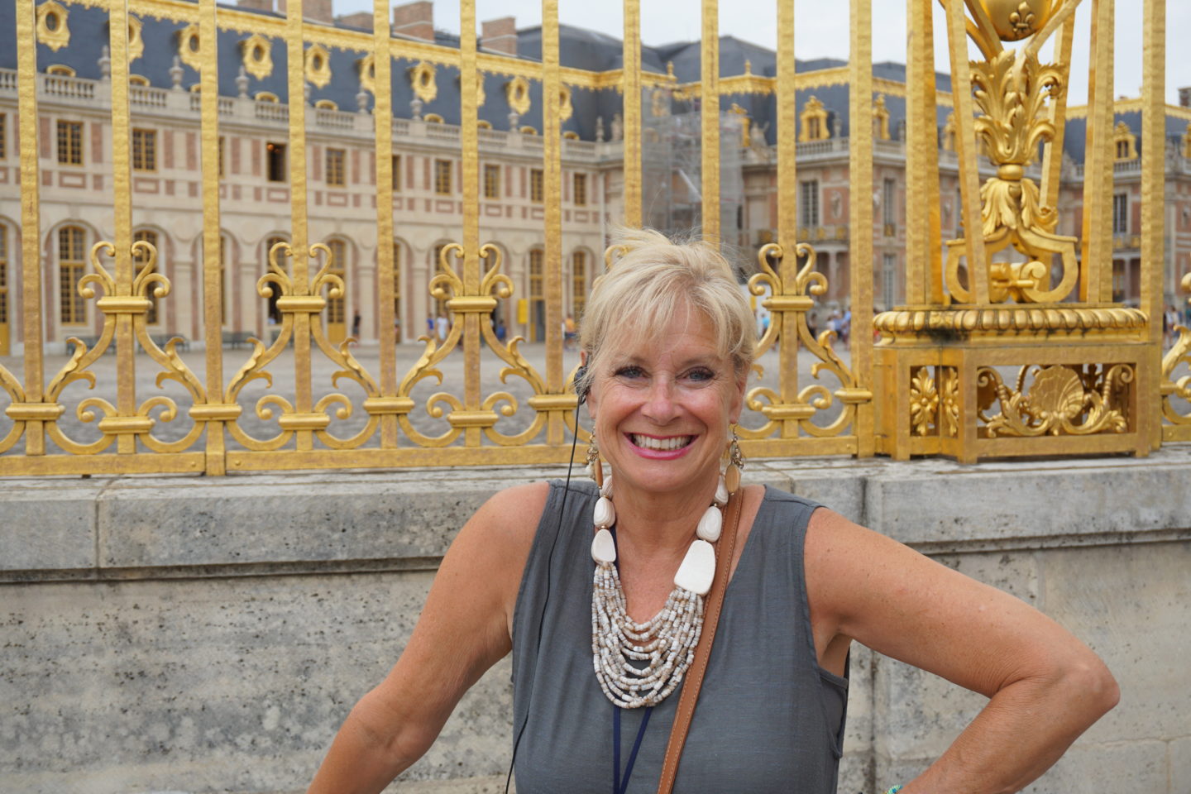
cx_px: 596
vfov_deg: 29.9
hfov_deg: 43.6
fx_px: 1489
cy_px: 397
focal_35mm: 45
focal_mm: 30
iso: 100
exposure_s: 1/250
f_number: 5.6
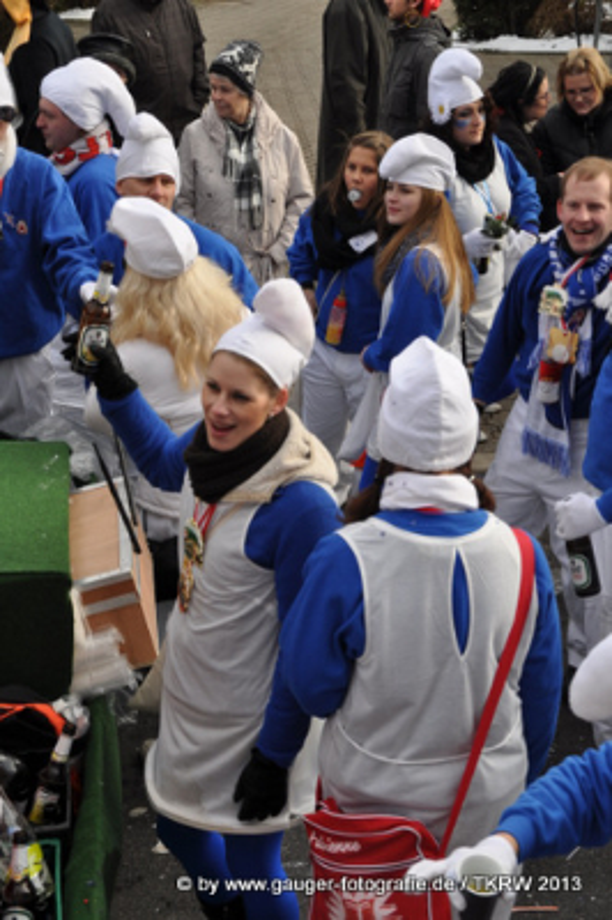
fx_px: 1609
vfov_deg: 31.9
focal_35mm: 63
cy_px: 460
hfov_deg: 21.5
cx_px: 306
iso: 200
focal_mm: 42
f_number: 9
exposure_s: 1/200
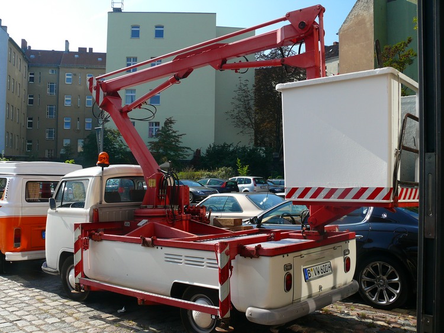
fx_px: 449
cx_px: 222
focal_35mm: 35
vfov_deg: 40.7
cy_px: 166
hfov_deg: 52.6
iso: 100
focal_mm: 7.4
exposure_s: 1/200
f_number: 4
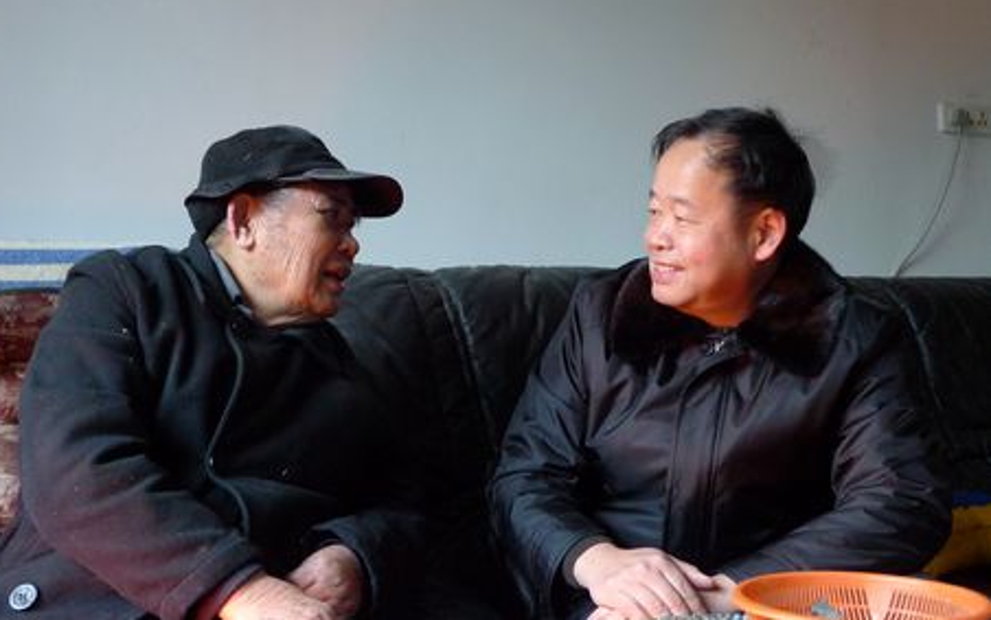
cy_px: 330
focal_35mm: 41
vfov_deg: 31.3
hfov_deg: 48.1
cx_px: 447
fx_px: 1108
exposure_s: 1/25
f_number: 2.3
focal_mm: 7.4
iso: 400
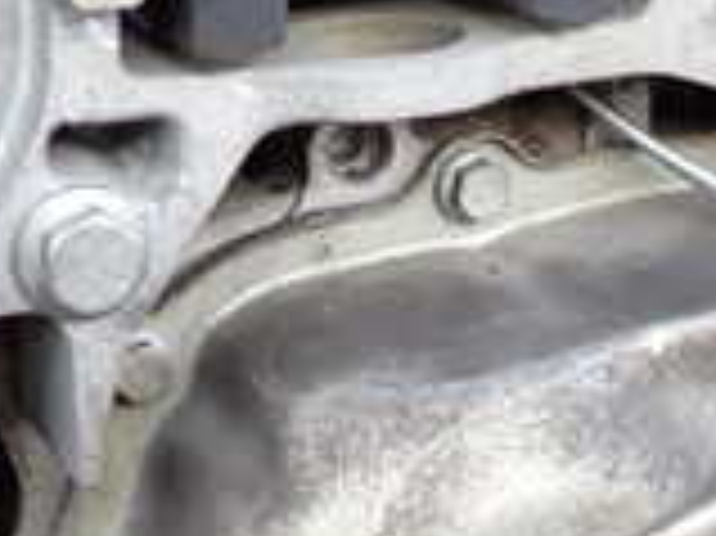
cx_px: 198
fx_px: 2336
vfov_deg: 13.0
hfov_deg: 17.4
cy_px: 459
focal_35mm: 113
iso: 200
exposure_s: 1/125
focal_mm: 5.4
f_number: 2.3
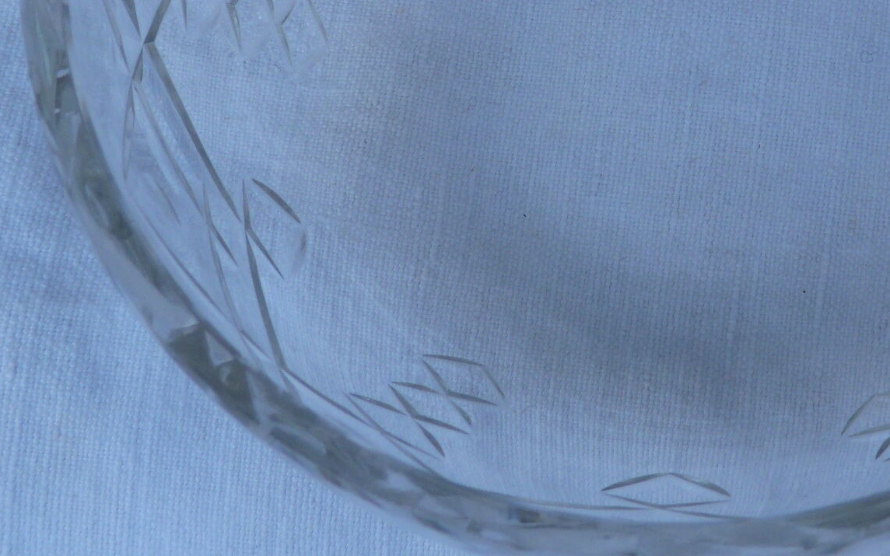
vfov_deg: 12.7
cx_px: 710
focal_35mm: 102
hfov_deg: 20.2
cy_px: 2
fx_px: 2474
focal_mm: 7.8
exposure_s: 1/100
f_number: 3.2
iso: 80
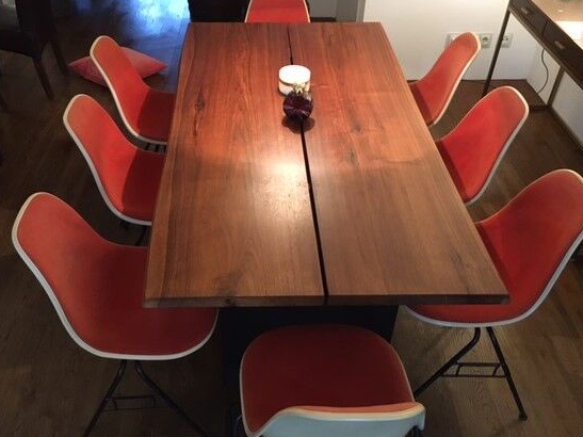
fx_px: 505
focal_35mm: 30
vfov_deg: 46.8
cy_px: 215
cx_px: 291
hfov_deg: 60.0
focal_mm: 4.15
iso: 250
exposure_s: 1/17
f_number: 2.2
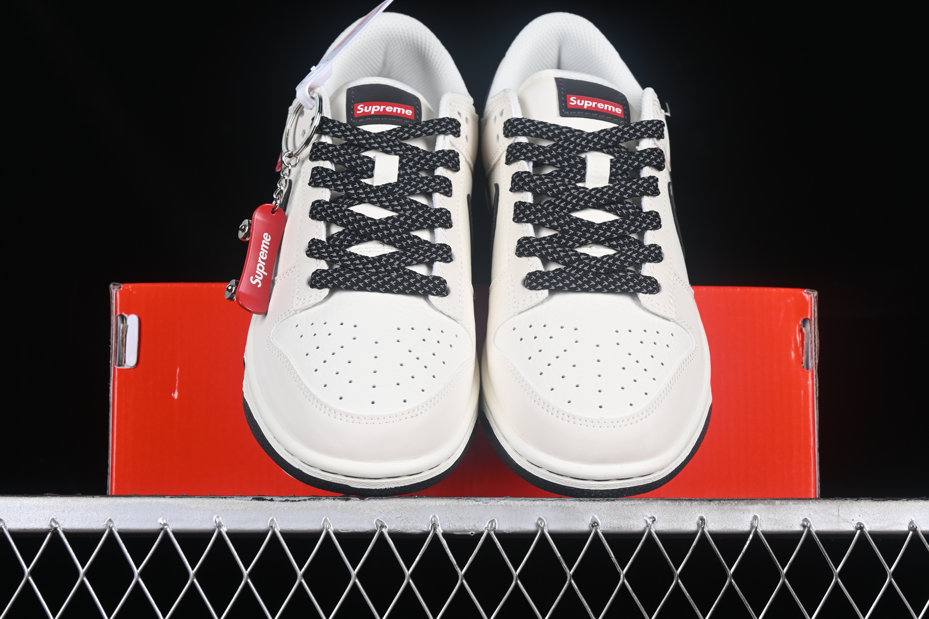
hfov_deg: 27.0
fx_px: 1935
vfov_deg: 18.2
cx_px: 464
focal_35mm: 75
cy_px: 310
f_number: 8
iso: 160
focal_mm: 50
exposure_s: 1/80
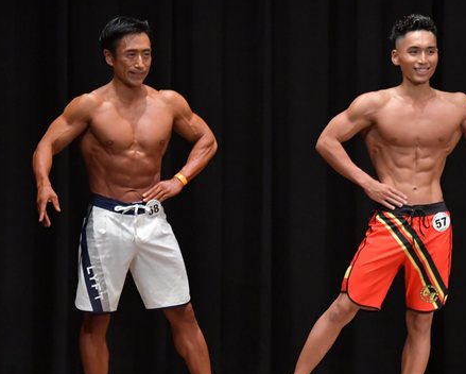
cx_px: 195
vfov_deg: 4.3
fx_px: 4956
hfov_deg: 5.4
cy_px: 262
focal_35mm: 359
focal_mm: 145
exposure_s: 1/400
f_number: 5.6
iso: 5000
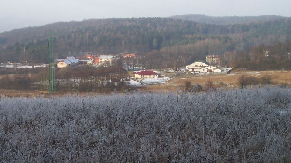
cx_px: 131
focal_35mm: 50
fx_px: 386
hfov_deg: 41.3
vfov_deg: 23.9
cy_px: 87
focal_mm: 8
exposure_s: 1/350
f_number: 4.8
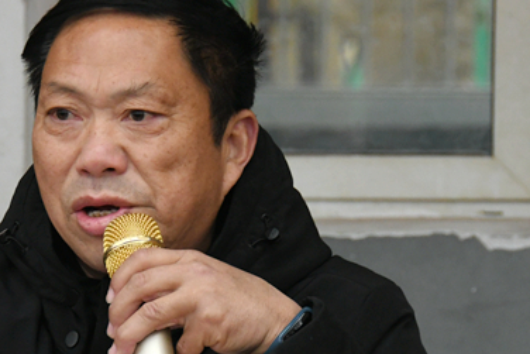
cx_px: 148
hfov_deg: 7.2
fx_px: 4227
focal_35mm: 287
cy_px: 286
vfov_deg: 4.8
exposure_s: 1/160
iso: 1600
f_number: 5.3
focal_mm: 90
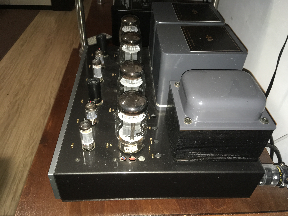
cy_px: 108
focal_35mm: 29
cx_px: 144
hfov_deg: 61.7
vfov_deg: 48.2
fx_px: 241
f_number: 2.2
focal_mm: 4.15
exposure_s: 1/17
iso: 100
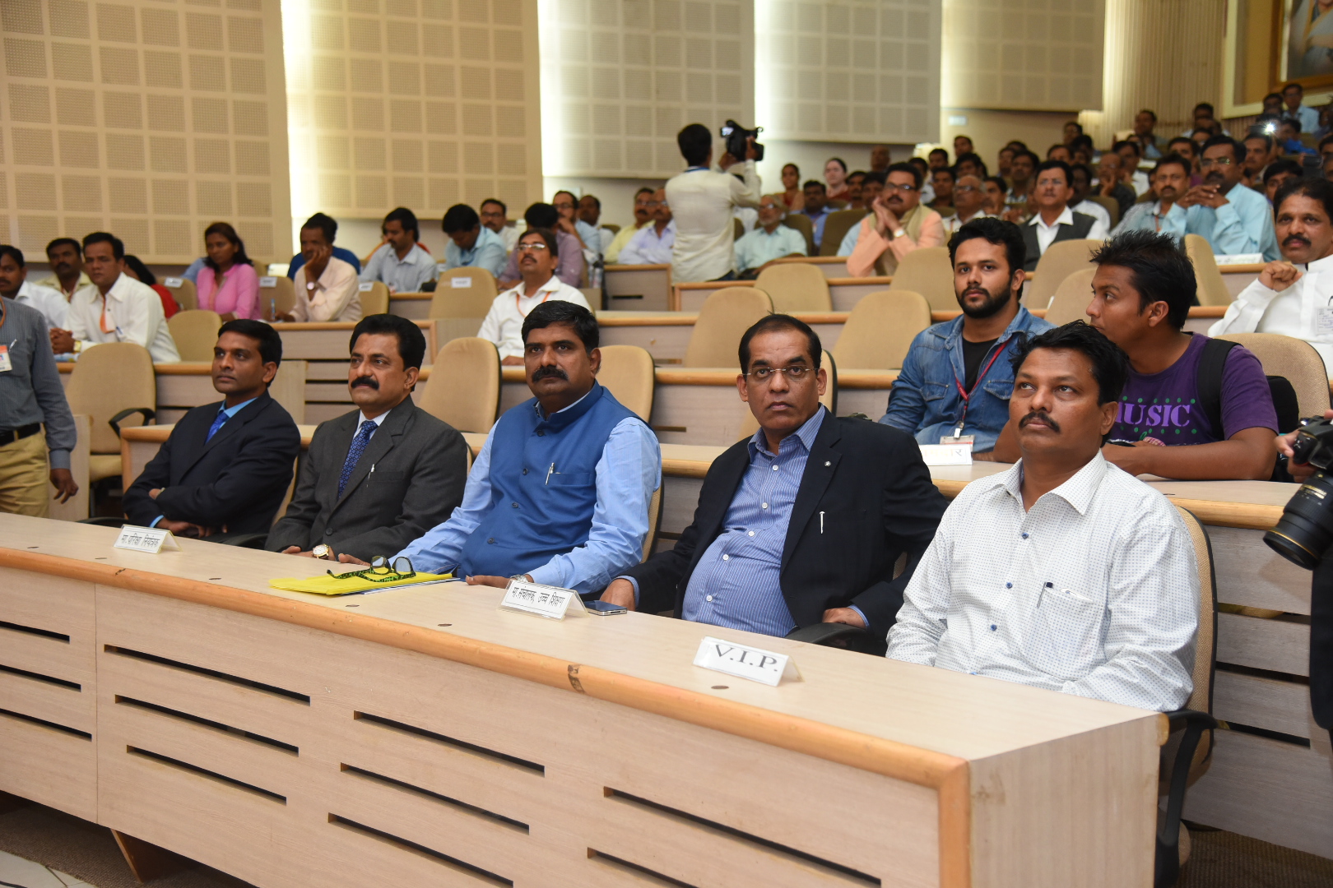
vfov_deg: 29.2
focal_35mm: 46
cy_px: 444
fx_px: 1703
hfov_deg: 42.7
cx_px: 666
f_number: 4
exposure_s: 1/160
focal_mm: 46
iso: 2000
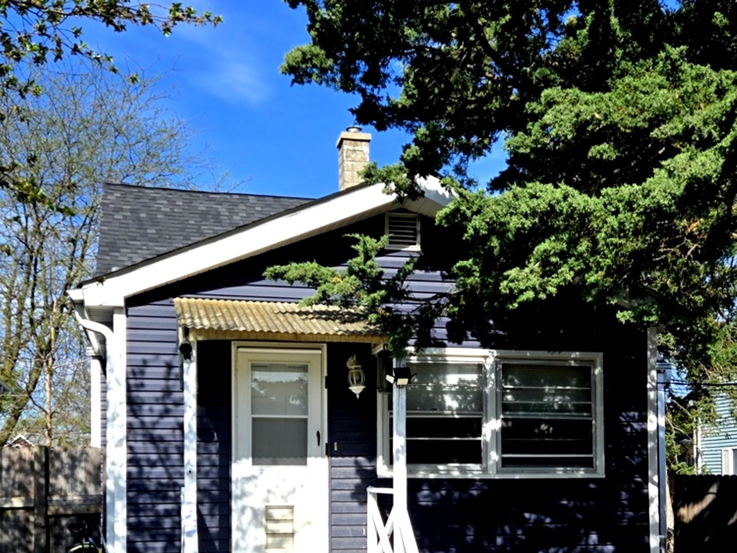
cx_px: 368
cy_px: 276
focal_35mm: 23
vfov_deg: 58.9
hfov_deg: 73.9
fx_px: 490
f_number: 1.8
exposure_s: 1/2921
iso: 32
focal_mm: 5.4
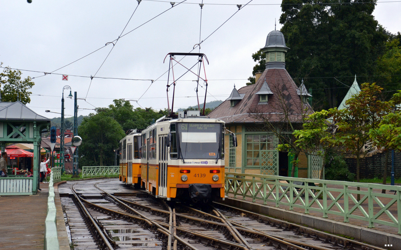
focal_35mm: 70
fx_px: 760
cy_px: 125
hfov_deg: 29.6
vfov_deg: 18.7
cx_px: 200
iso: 640
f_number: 4.8
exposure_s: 1/500
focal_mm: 45
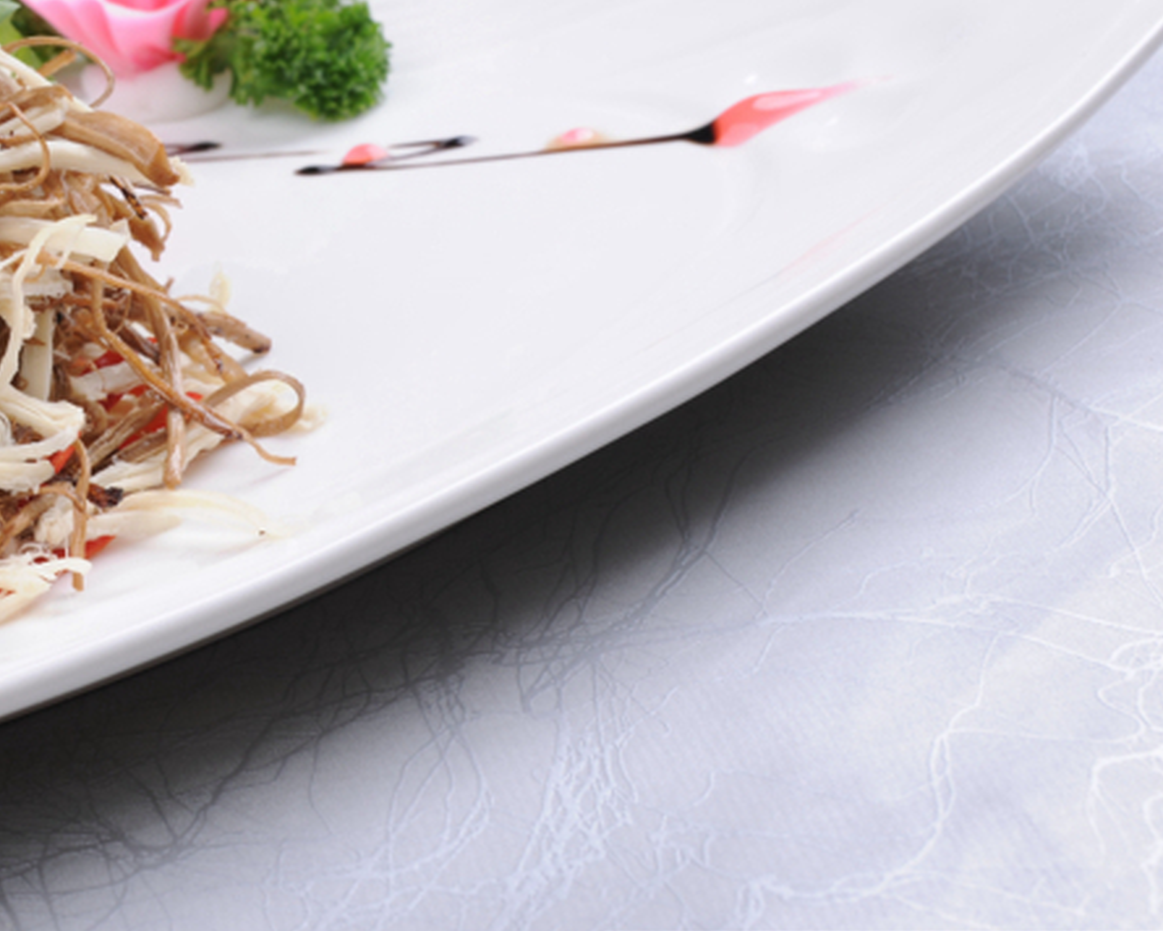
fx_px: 3717
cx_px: -115
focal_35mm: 108
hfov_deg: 17.2
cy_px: 119
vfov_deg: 14.1
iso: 100
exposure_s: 1/125
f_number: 14
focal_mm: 50
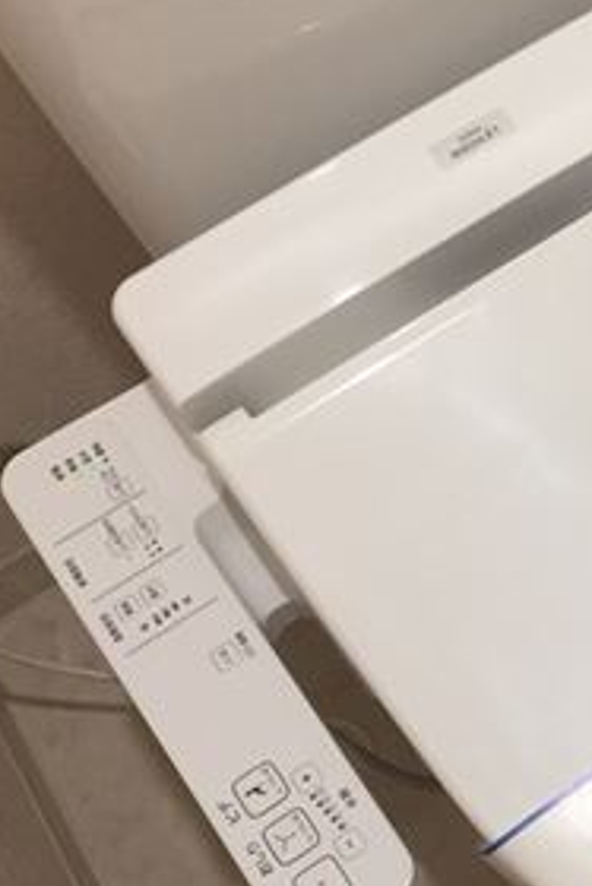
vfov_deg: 29.2
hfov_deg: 18.1
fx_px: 1700
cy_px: 494
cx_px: 826
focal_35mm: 69
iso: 80
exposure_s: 1/33
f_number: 2.2
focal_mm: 4.15
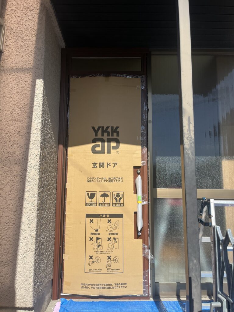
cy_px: 156
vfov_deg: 67.3
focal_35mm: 26
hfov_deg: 53.1
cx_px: 117
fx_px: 234
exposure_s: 1/2967
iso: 50
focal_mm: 5.1
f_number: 1.6
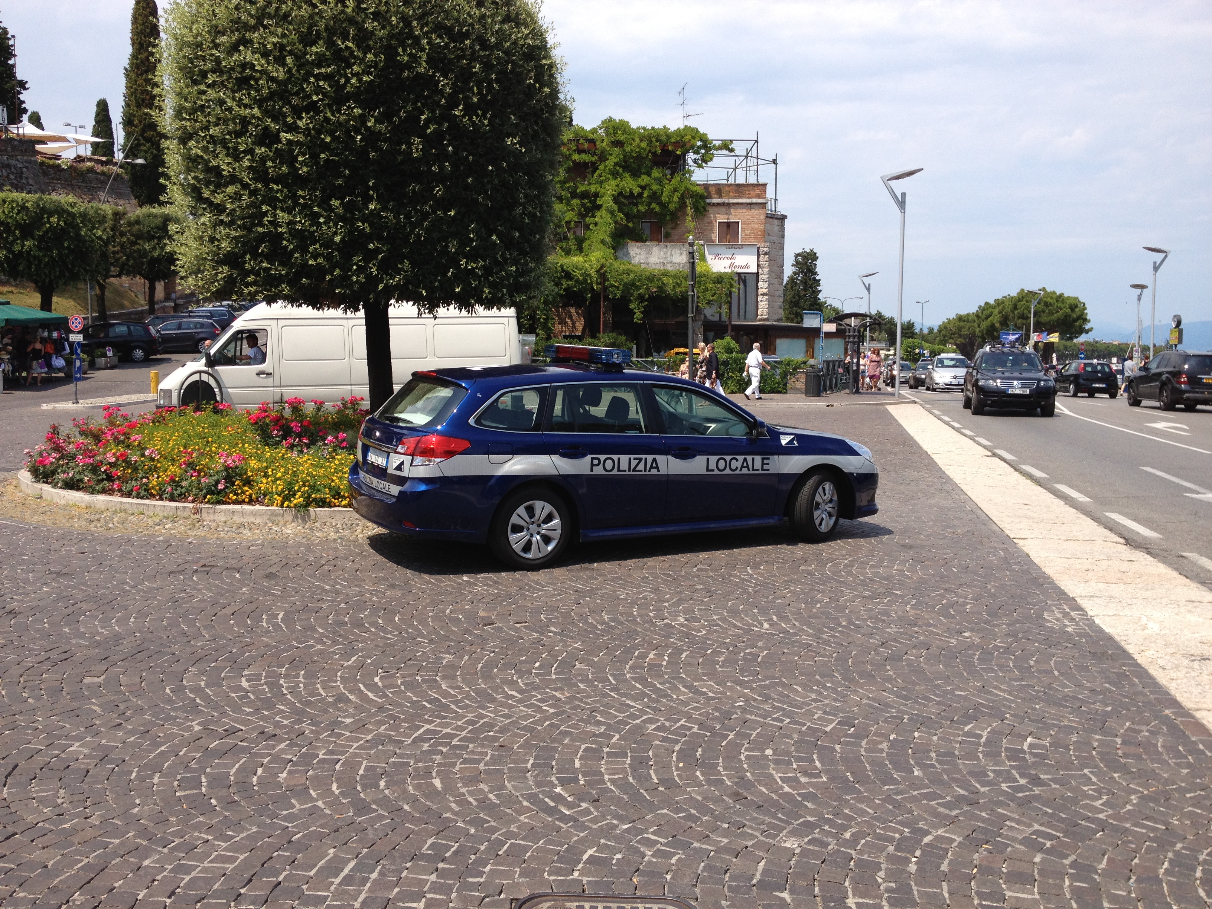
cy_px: 454
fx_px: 1225
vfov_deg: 40.7
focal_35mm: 35
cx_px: 606
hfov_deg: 52.6
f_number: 2.4
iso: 64
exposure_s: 1/1783
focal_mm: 4.28
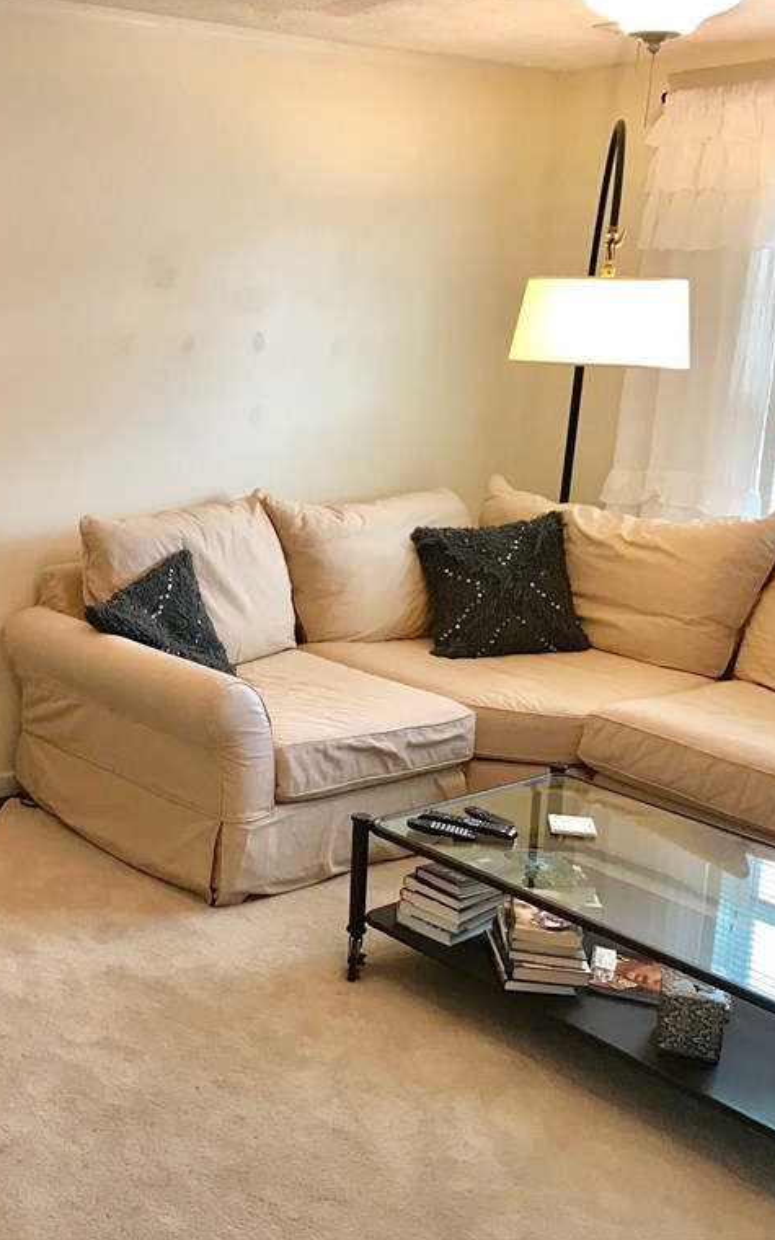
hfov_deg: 30.4
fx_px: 1352
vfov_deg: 49.3
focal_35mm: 40
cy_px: 617
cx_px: 60
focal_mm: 3.99
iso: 40
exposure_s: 1/24
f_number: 1.8
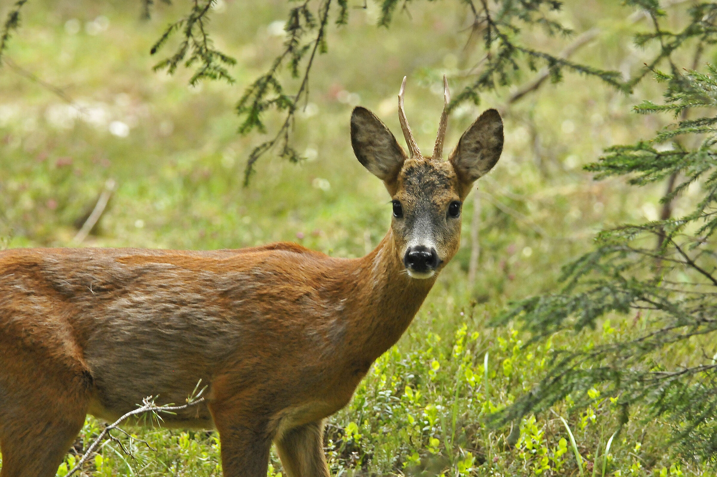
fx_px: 12532
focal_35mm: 630
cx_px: 358
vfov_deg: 2.2
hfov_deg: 3.3
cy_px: 238
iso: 1600
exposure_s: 1/40
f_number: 9
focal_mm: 420
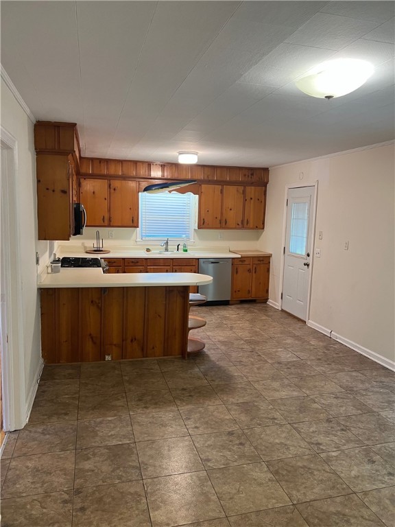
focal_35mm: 26
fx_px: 396
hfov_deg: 53.1
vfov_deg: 67.3
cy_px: 264
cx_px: 198
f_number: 1.5
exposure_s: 1/60
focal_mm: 5.7
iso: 125
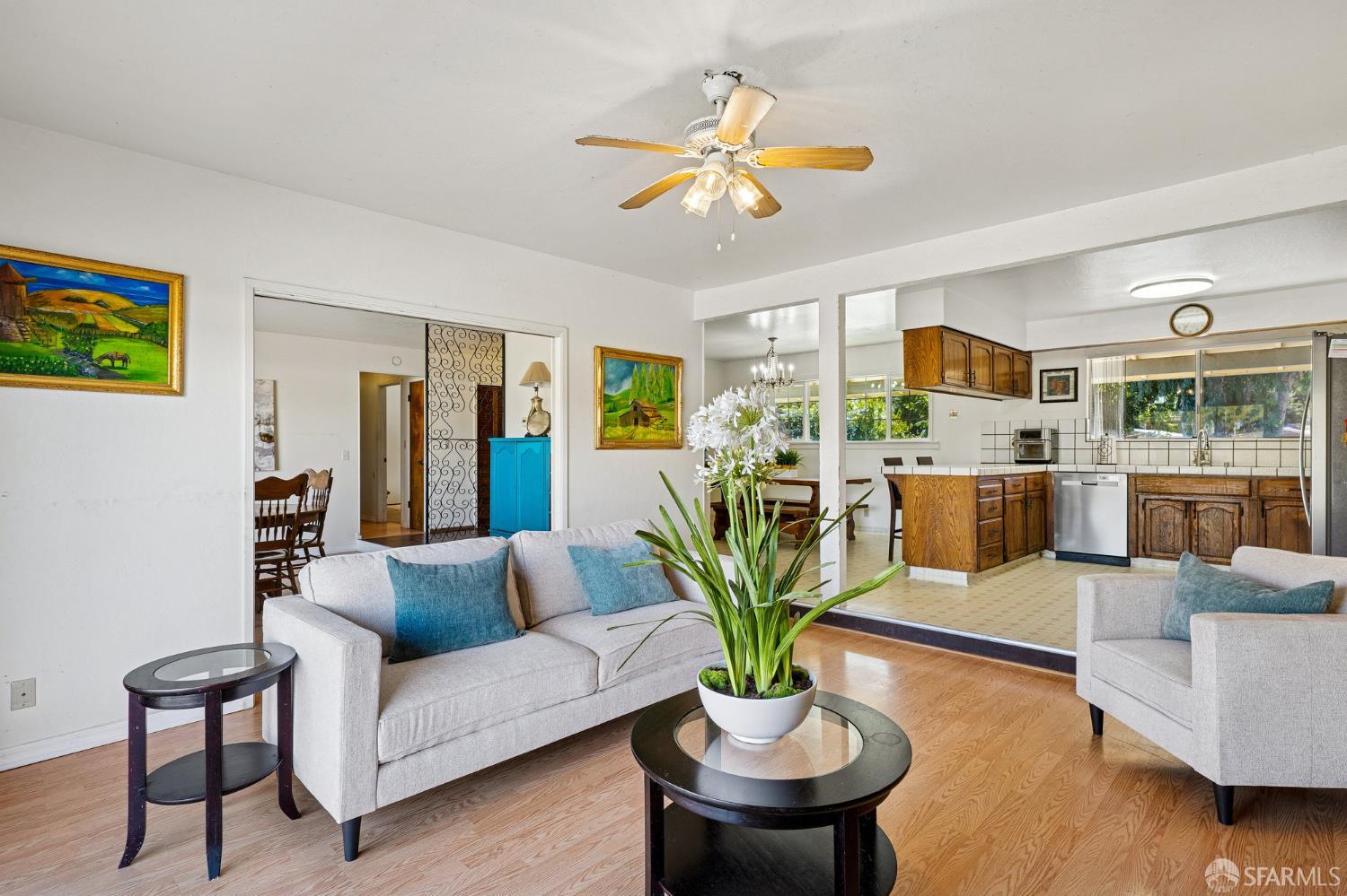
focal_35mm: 18
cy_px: 448
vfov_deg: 67.3
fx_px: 673
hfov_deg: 90.0
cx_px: 674
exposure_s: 1/8
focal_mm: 18
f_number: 11
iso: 200
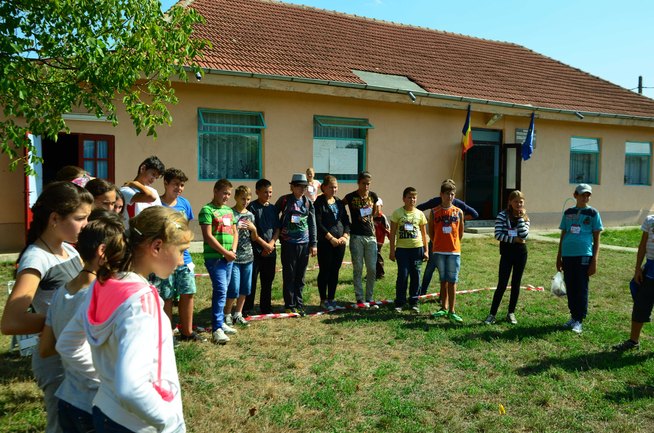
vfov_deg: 36.7
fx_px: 653
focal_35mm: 36
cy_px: 216
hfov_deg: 53.2
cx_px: 327
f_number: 7.1
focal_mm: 24
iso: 100
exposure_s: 1/200
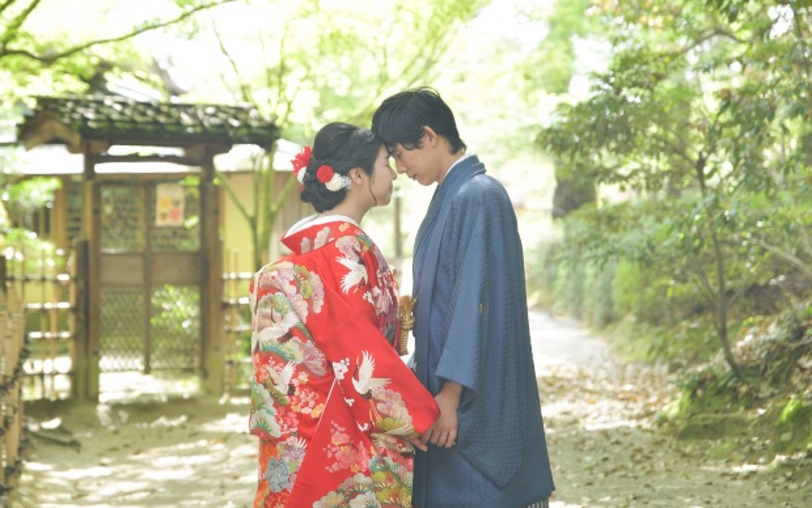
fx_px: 2037
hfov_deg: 22.5
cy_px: 160
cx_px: 333
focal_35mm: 92
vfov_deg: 14.2
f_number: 2.8
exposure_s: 1/100
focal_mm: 70
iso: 100
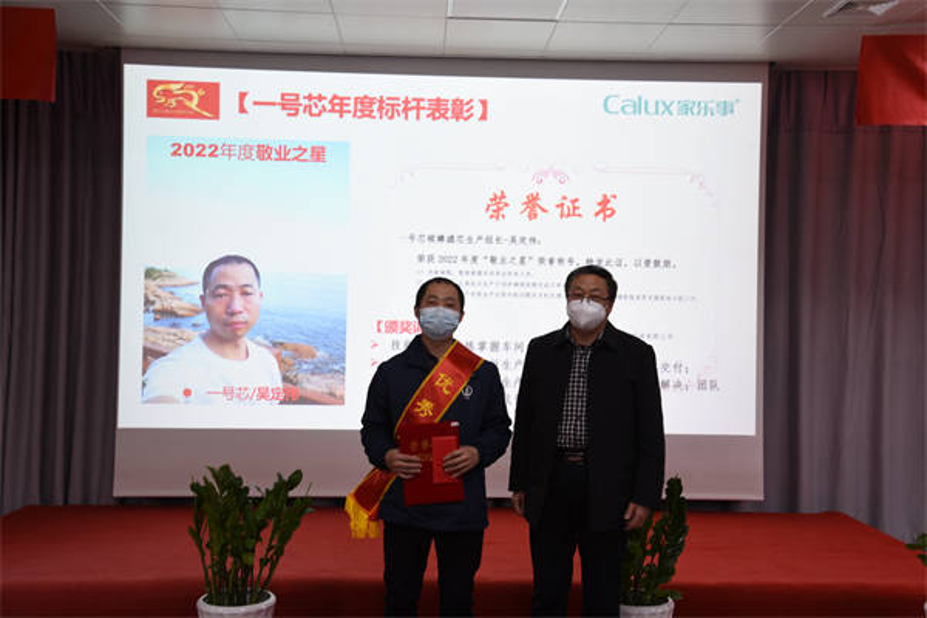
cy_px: 309
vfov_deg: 35.1
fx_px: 978
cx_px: 464
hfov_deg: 50.7
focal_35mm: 38
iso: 400
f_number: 7.1
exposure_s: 1/8
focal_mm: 38
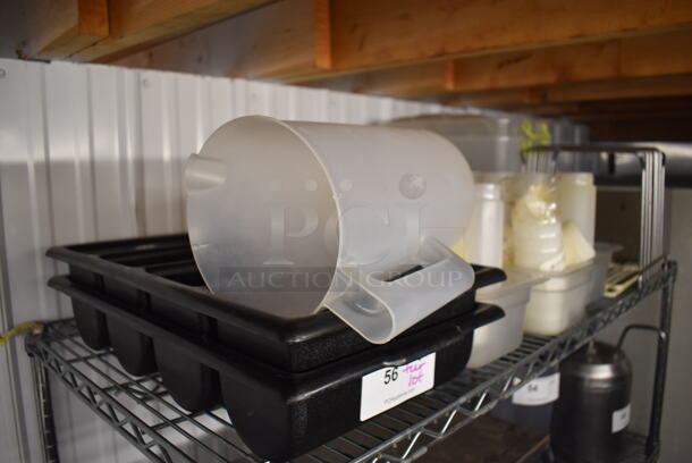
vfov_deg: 48.0
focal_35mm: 27
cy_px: 232
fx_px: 519
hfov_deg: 67.3
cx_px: 346
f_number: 3.5
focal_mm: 18
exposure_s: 1/125
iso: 800
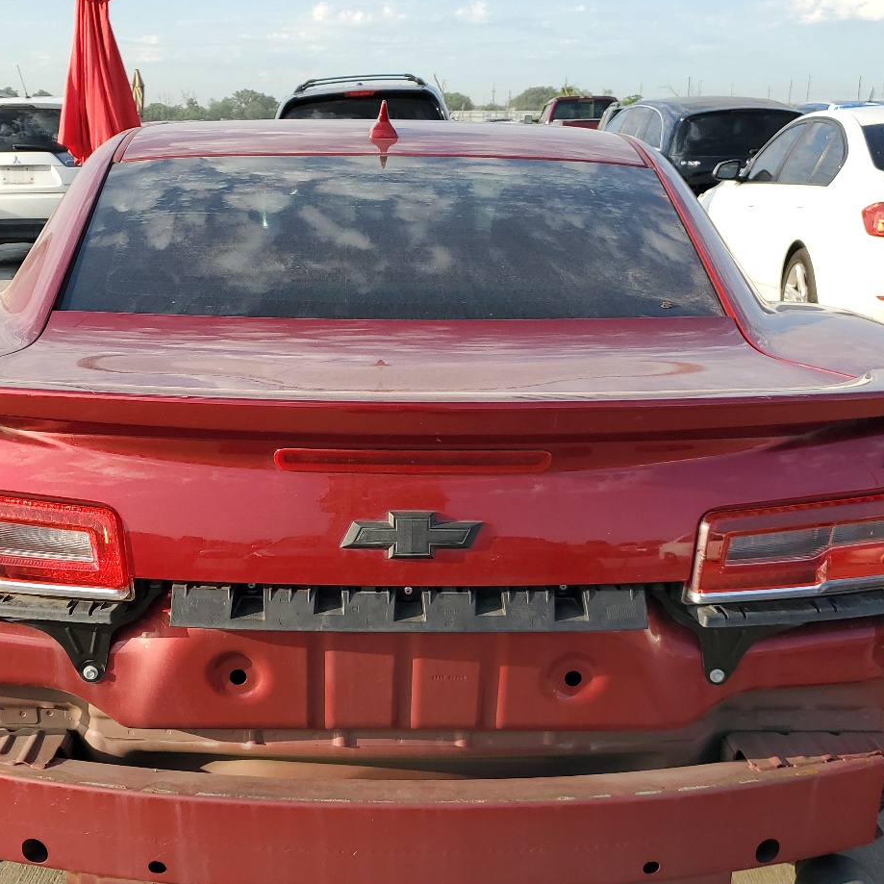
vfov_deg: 41.6
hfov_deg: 41.8
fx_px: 1156
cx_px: 405
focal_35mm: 40
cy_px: 551
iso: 50
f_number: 1.5
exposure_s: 1/1111
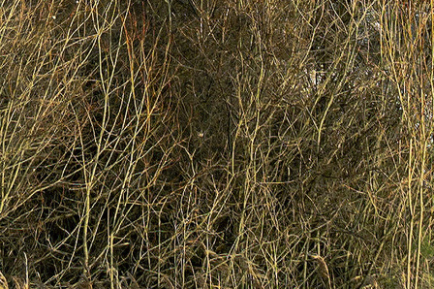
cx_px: 123
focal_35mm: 211
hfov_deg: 9.7
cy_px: -558
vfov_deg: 6.0
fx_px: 2542
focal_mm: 18
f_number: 8
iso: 100
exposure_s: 1/160
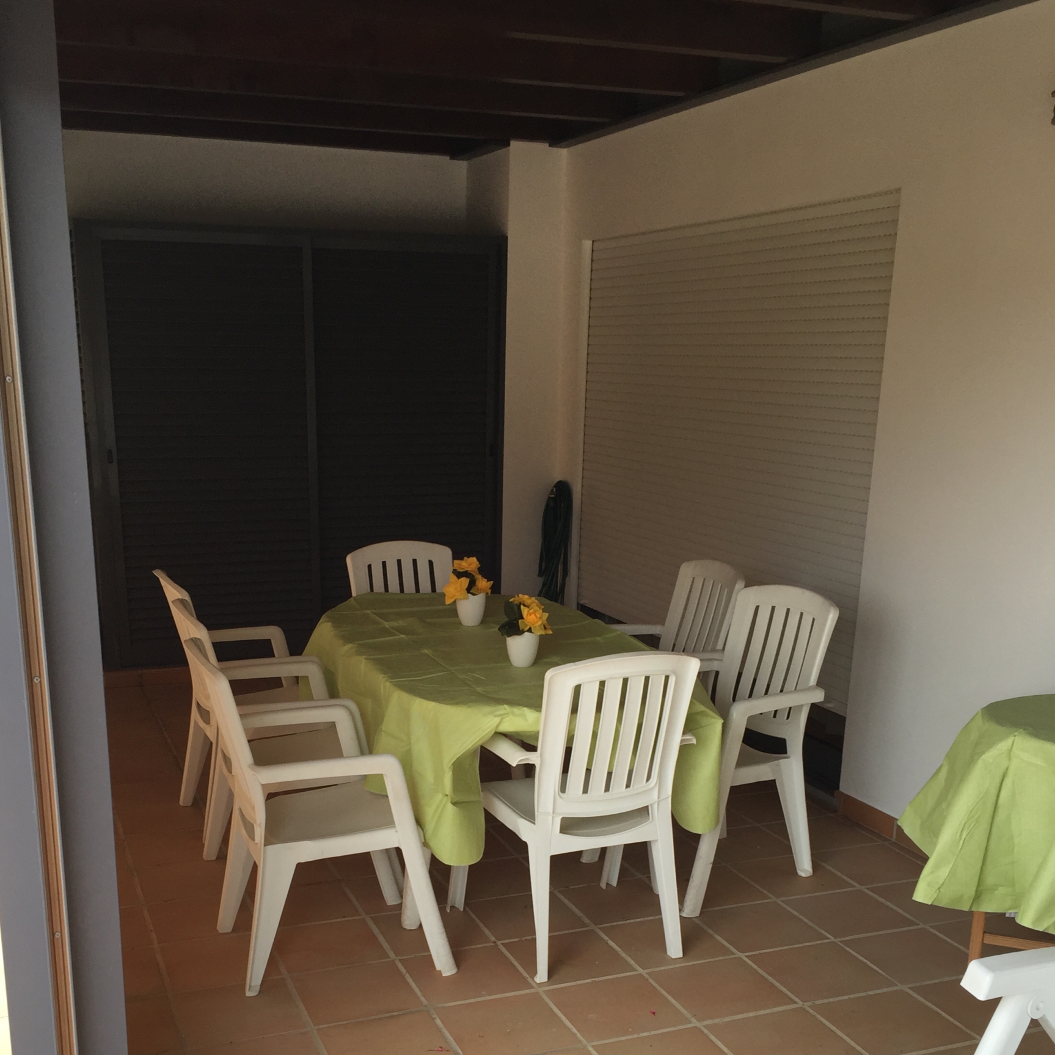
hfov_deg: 43.8
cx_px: 478
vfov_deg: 42.8
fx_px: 1310
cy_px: 761
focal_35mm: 38
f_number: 2.2
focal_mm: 4.15
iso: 32
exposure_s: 1/246
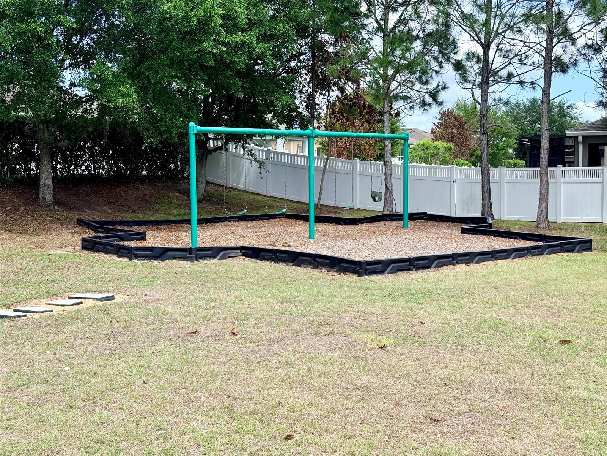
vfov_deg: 30.3
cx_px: 304
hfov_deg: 39.7
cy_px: 228
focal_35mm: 48
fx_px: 842
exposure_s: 1/2577
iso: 100
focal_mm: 6.76
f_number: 1.78
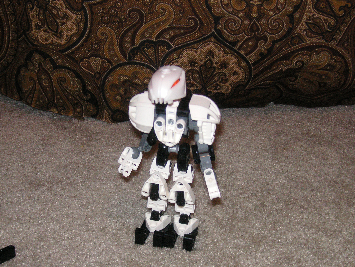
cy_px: 150
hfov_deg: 35.5
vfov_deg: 27.0
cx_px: 166
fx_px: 554
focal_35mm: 54
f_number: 3.3
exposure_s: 1/45
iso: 160
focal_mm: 7.8
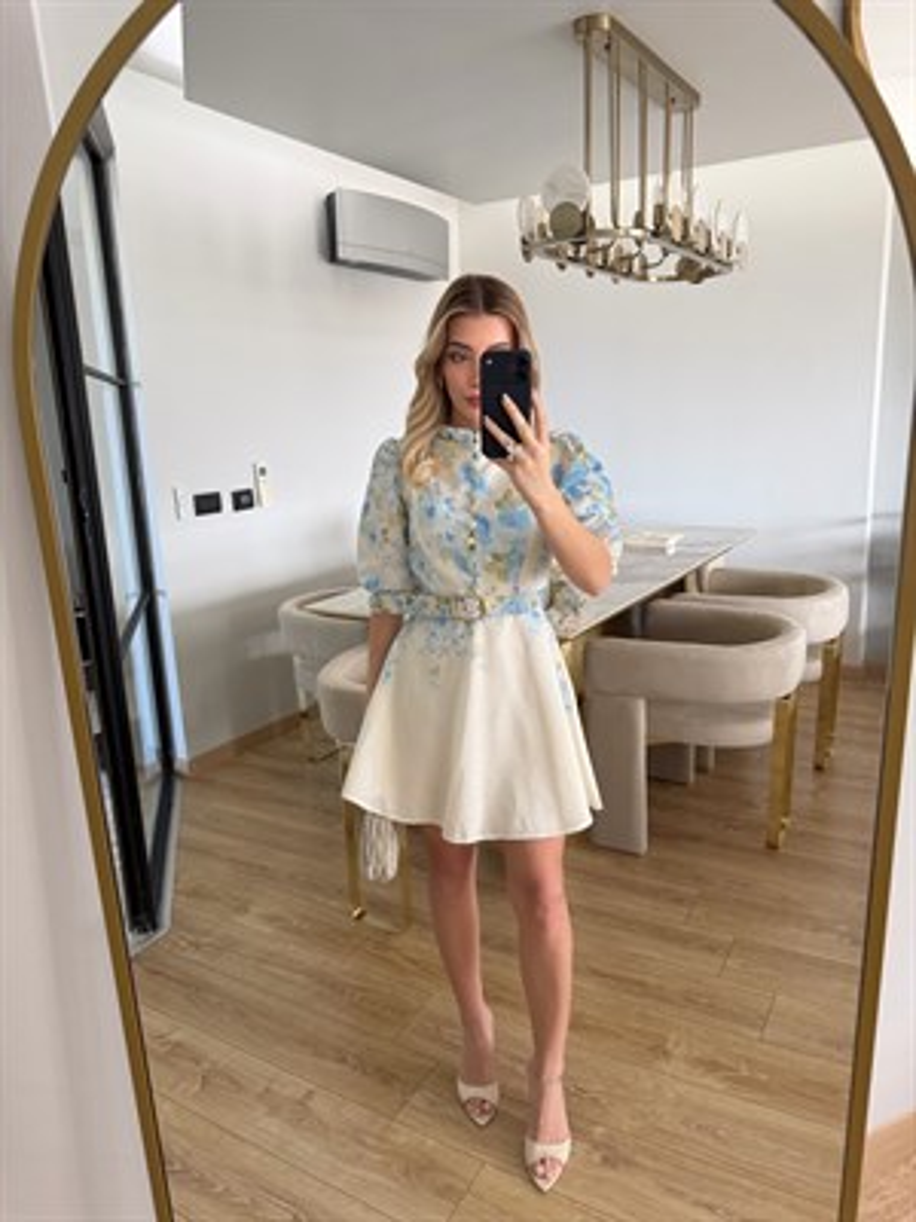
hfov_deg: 56.8
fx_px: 847
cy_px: 611
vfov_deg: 71.6
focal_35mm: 24
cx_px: 458
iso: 200
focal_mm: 6.76
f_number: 1.78
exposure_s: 1/91
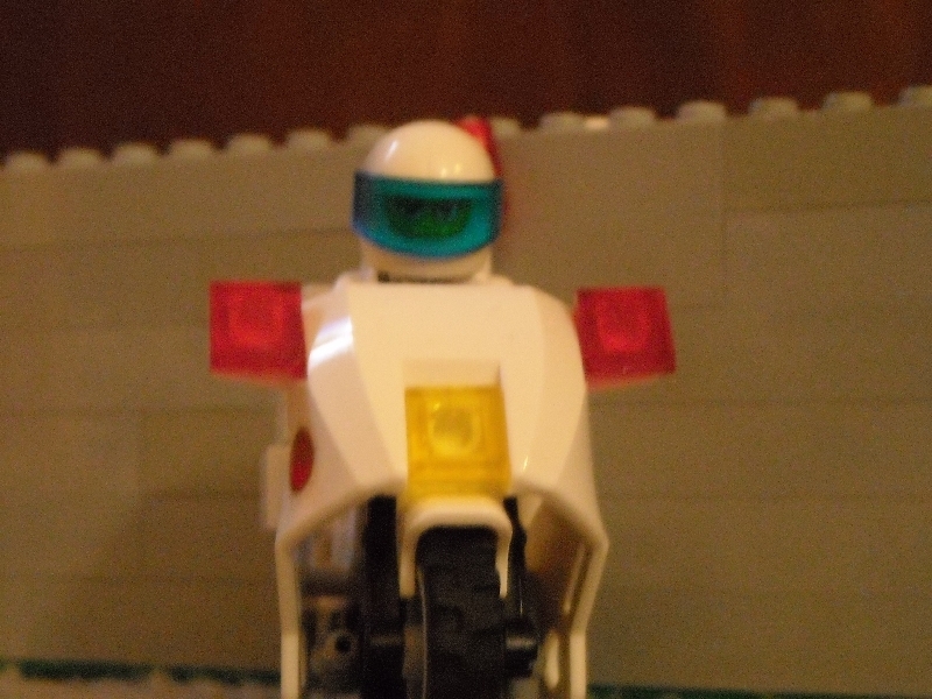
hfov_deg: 18.7
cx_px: 466
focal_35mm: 105
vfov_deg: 14.1
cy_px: 350
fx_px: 2827
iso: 800
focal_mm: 17.1
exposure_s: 1/2
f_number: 4.7
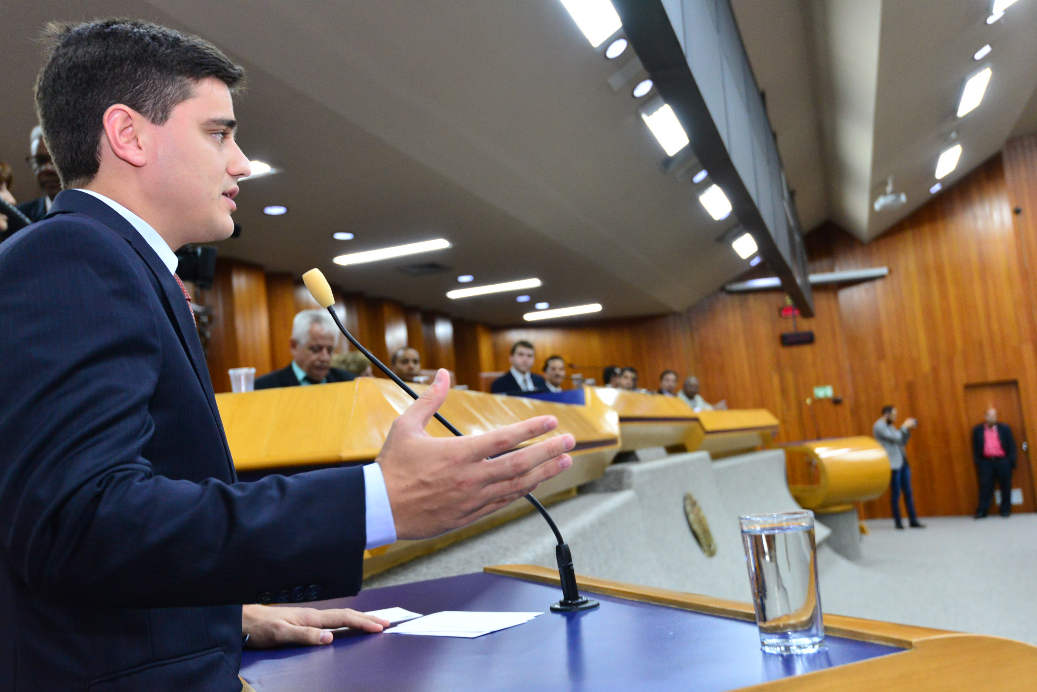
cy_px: 346
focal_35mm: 35
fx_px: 1009
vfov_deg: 37.9
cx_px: 518
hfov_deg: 54.4
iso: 3200
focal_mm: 35
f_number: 4.5
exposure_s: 1/125
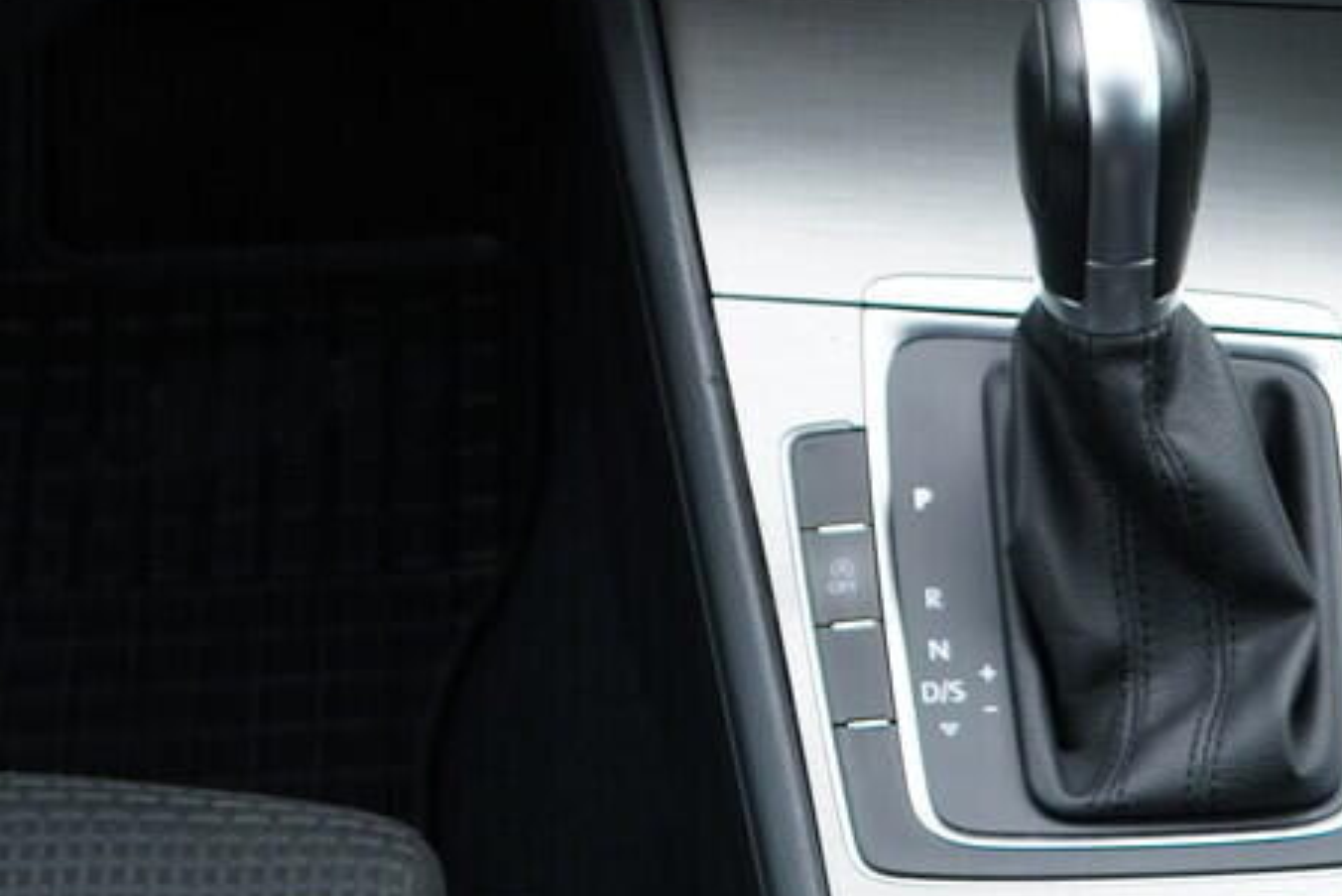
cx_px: 616
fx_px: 4288
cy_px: -283
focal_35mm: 115
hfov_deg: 17.8
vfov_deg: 11.6
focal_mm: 24
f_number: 2.8
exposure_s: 1/40
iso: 250
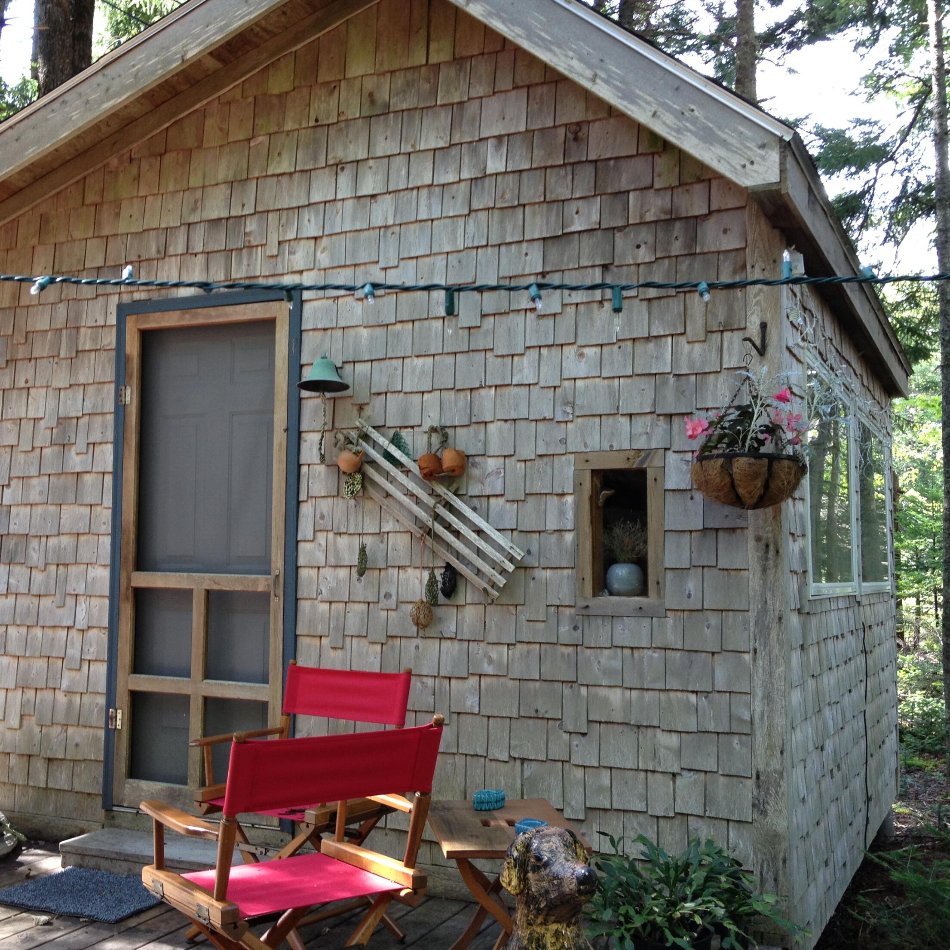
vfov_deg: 40.0
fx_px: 1304
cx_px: 370
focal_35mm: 42
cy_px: 479
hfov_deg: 39.8
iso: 64
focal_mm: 4.28
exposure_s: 1/60
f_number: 2.4
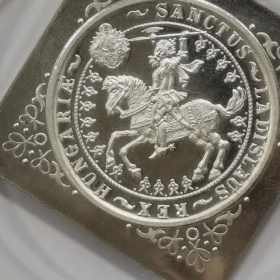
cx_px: 172
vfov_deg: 6.5
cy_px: -32
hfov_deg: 6.5
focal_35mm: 270
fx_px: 2471
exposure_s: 1/100
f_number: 16
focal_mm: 7.48
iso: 200
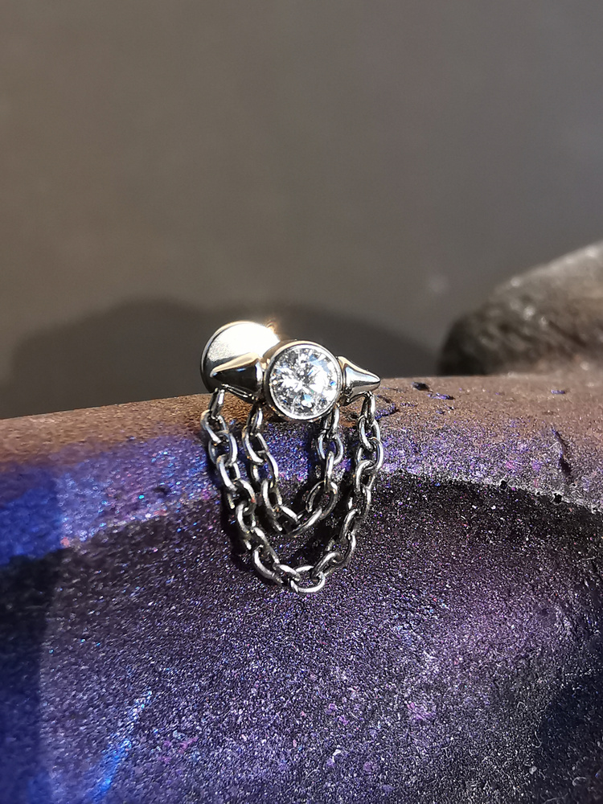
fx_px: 999
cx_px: 302
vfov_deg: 43.9
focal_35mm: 43
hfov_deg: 33.6
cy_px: 402
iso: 50
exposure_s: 1/121
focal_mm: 2.35
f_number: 2.2
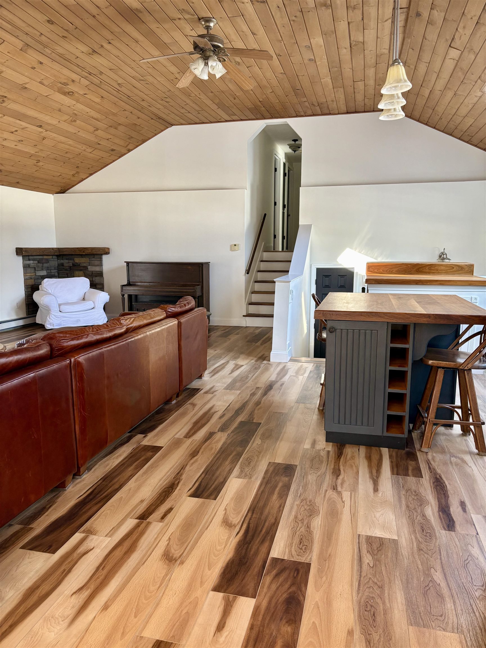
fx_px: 487
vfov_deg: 67.3
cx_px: 243
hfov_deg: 53.1
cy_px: 324
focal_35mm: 26
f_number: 1.6
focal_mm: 5.96
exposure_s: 1/71
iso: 125
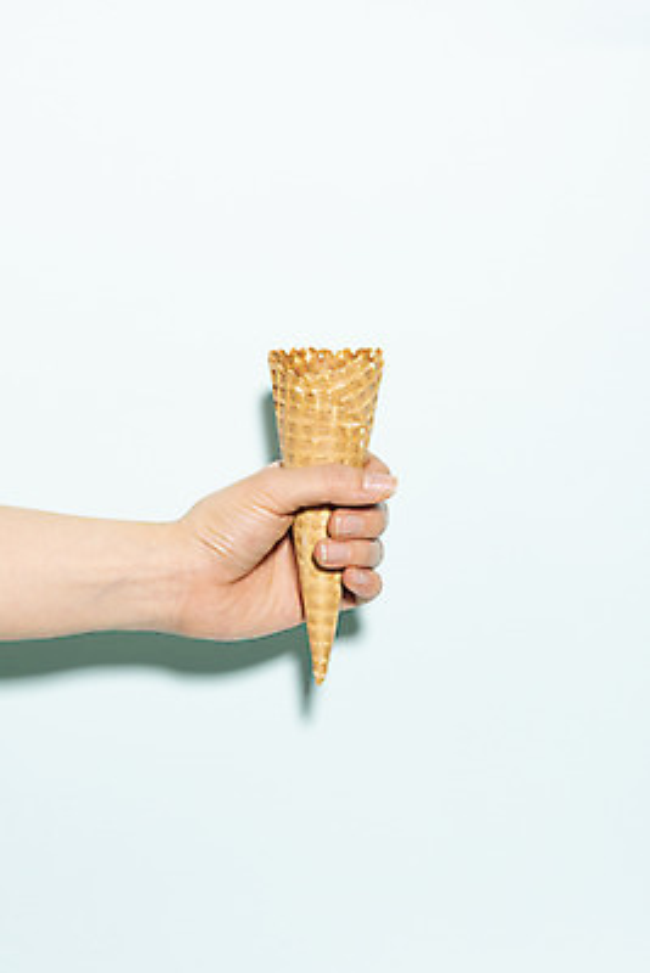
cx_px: 325
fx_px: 1894
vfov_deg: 28.8
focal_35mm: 70
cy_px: 486
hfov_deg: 19.5
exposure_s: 1/125
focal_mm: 70
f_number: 13
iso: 100
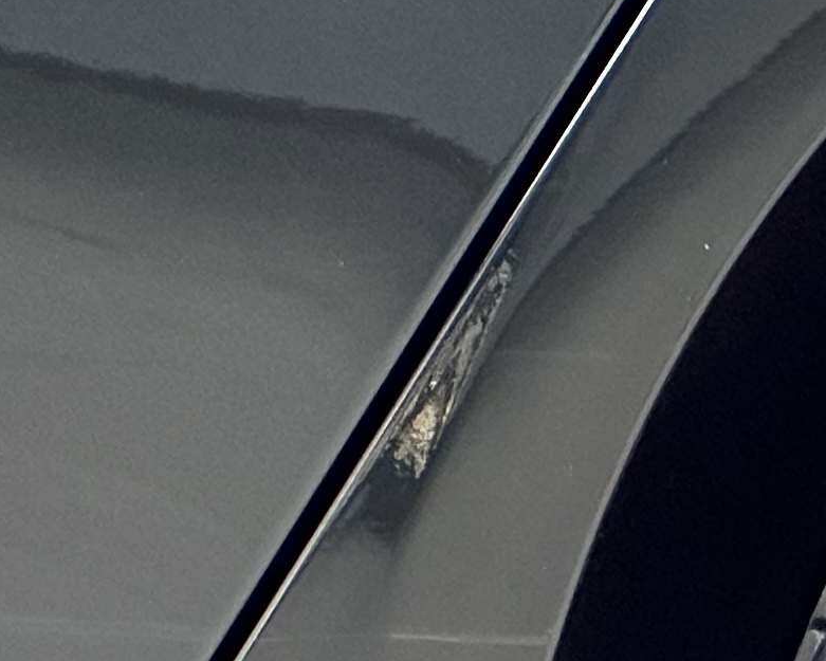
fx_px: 9486
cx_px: 2061
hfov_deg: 4.8
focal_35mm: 388
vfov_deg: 4.0
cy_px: 1060
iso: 125
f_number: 2.8
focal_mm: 9
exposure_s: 1/100
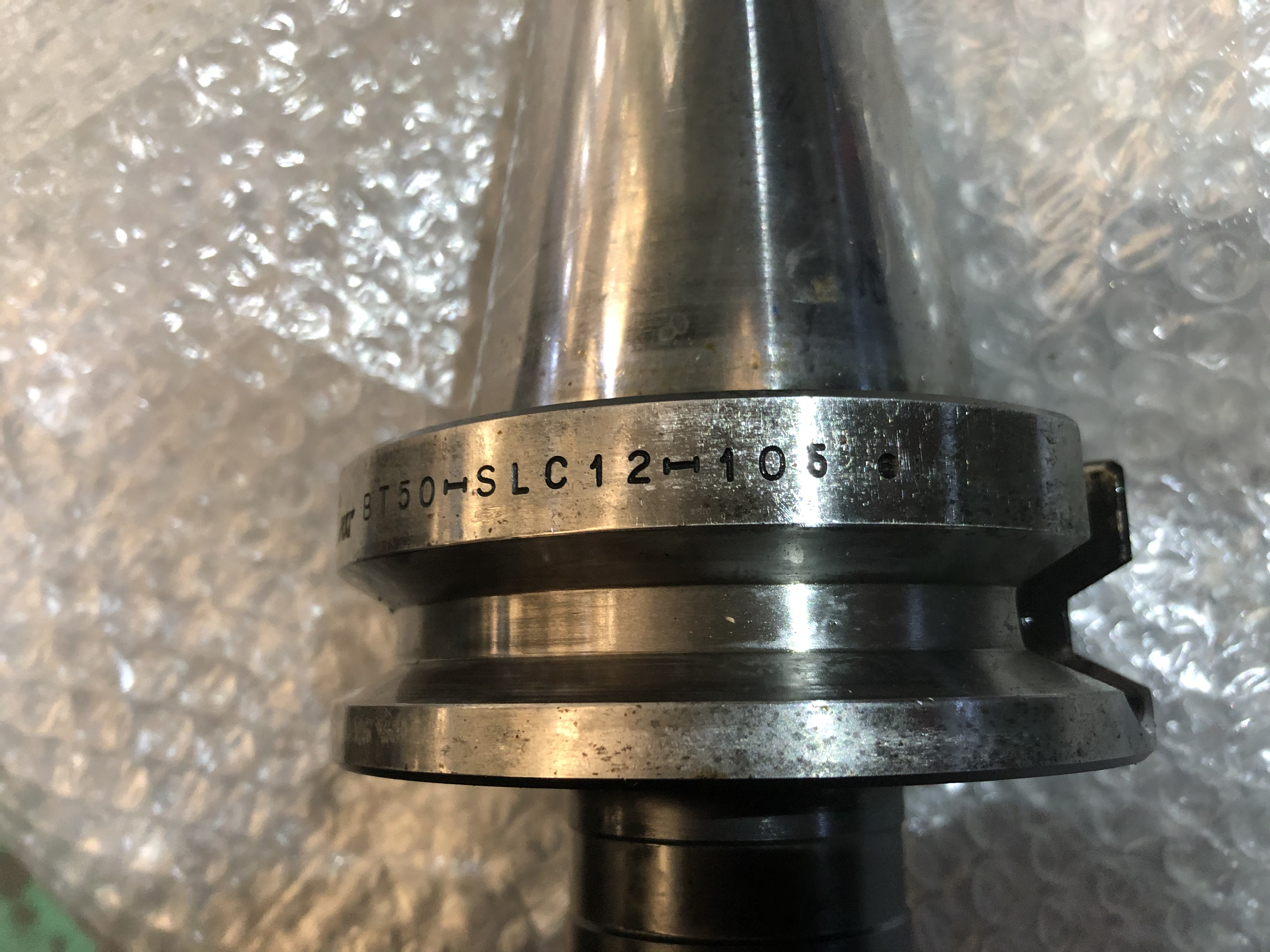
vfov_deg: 49.7
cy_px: 476
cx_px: 635
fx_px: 1027
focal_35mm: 28
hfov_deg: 63.4
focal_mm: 3.99
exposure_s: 1/15
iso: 64
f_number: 1.8
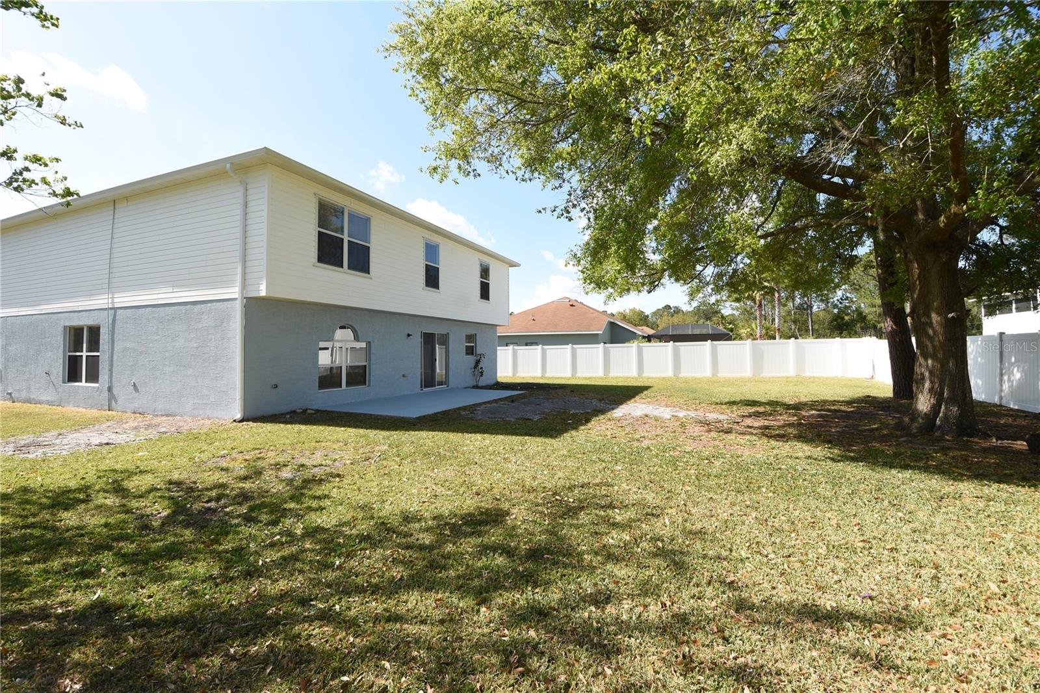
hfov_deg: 100.4
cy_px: 346
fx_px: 433
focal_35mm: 15
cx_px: 520
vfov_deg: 77.3
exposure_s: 1/160
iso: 100
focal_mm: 10
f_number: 6.3
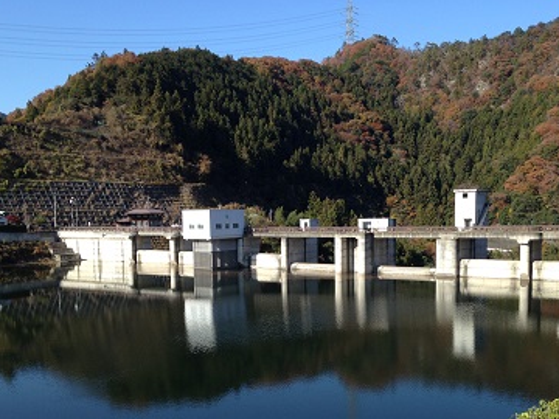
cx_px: 309
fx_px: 711
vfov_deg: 32.6
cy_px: 278
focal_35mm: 44
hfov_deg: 42.9
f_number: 2.4
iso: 50
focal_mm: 4.12
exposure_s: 1/874
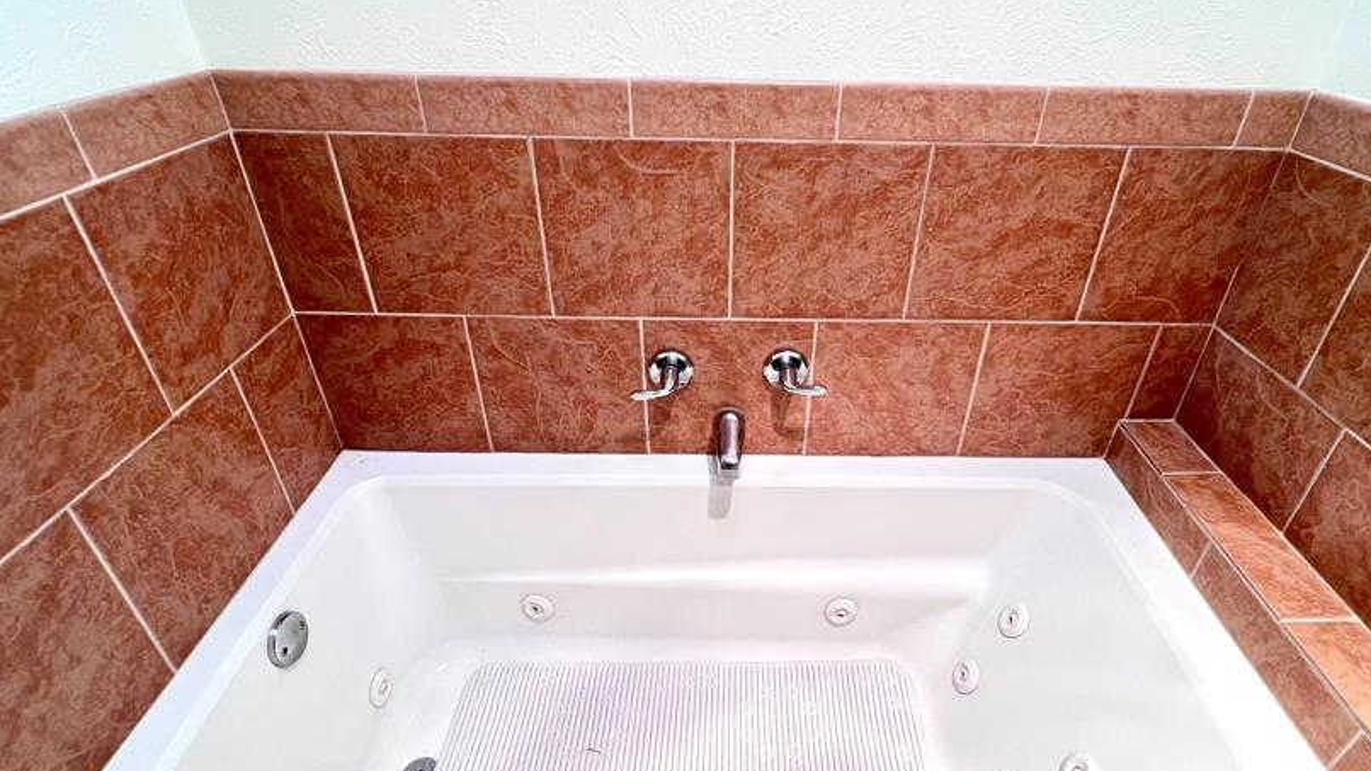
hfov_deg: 92.5
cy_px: 374
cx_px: 735
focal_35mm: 18
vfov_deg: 61.0
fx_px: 654
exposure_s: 1/120
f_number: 1.8
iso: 200
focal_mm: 1.57
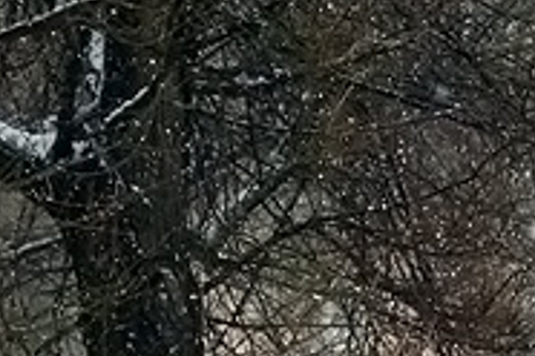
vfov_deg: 3.9
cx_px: 946
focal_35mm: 354
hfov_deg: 5.7
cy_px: 149
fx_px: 5260
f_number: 3.5
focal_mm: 20.41
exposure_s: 1/500
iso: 160
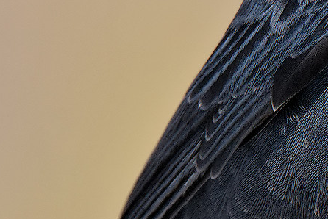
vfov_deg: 0.6
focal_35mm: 2419
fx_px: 22053
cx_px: 604
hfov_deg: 0.9
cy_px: 117
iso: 1000
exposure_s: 1/1250
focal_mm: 450
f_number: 11
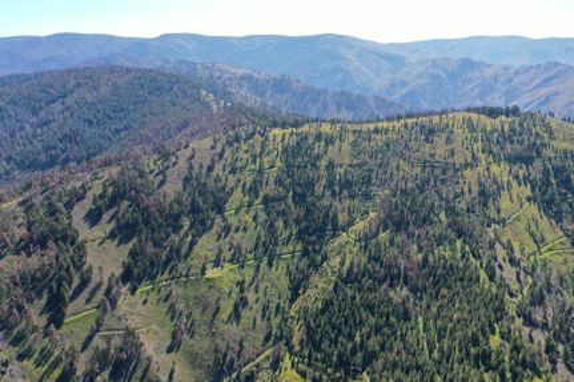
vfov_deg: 46.4
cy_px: 191
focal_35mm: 28
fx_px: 446
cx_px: 287
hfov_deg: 65.5
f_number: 5
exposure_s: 1/320
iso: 100
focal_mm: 10.26
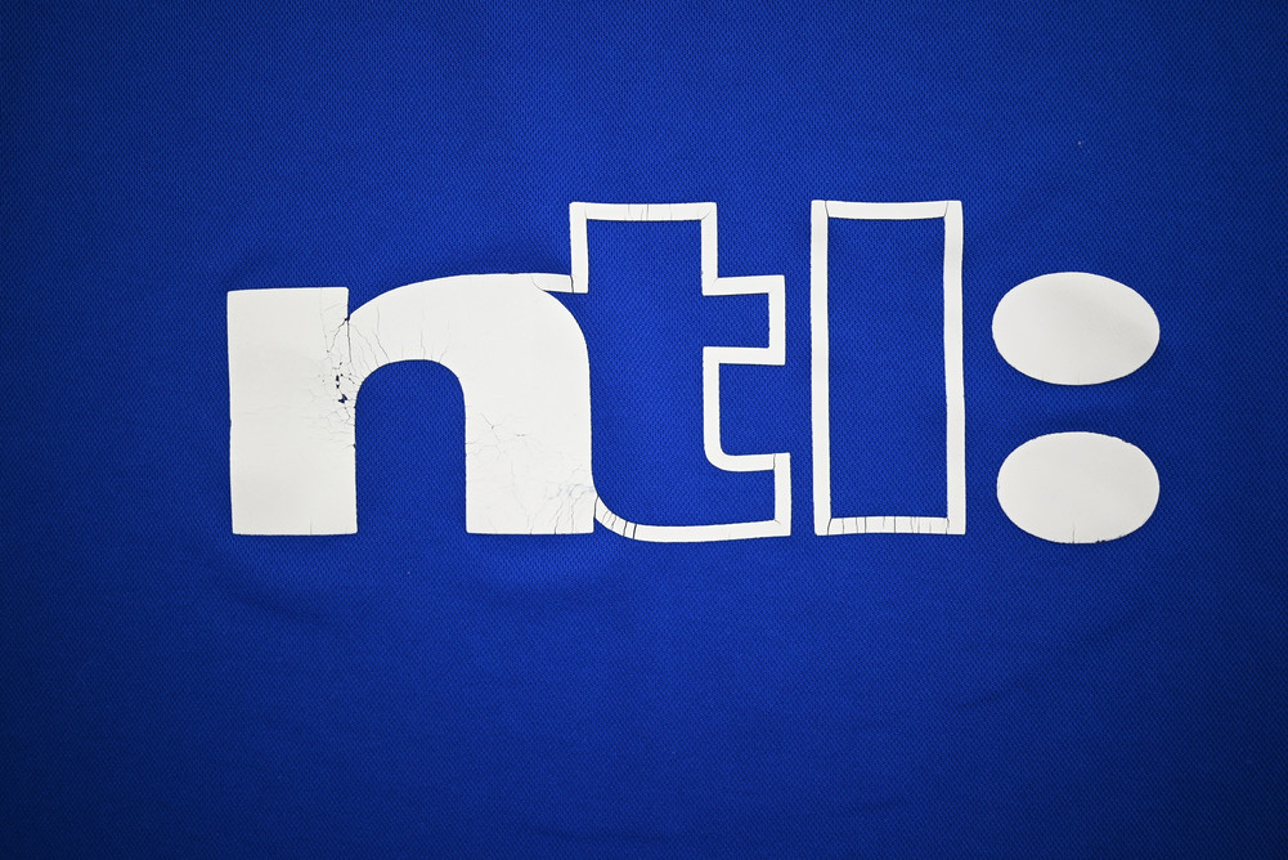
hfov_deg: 56.5
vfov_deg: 39.4
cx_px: 644
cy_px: 430
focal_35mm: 34
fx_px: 1199
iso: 200
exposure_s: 1/125
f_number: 5
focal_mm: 33.5
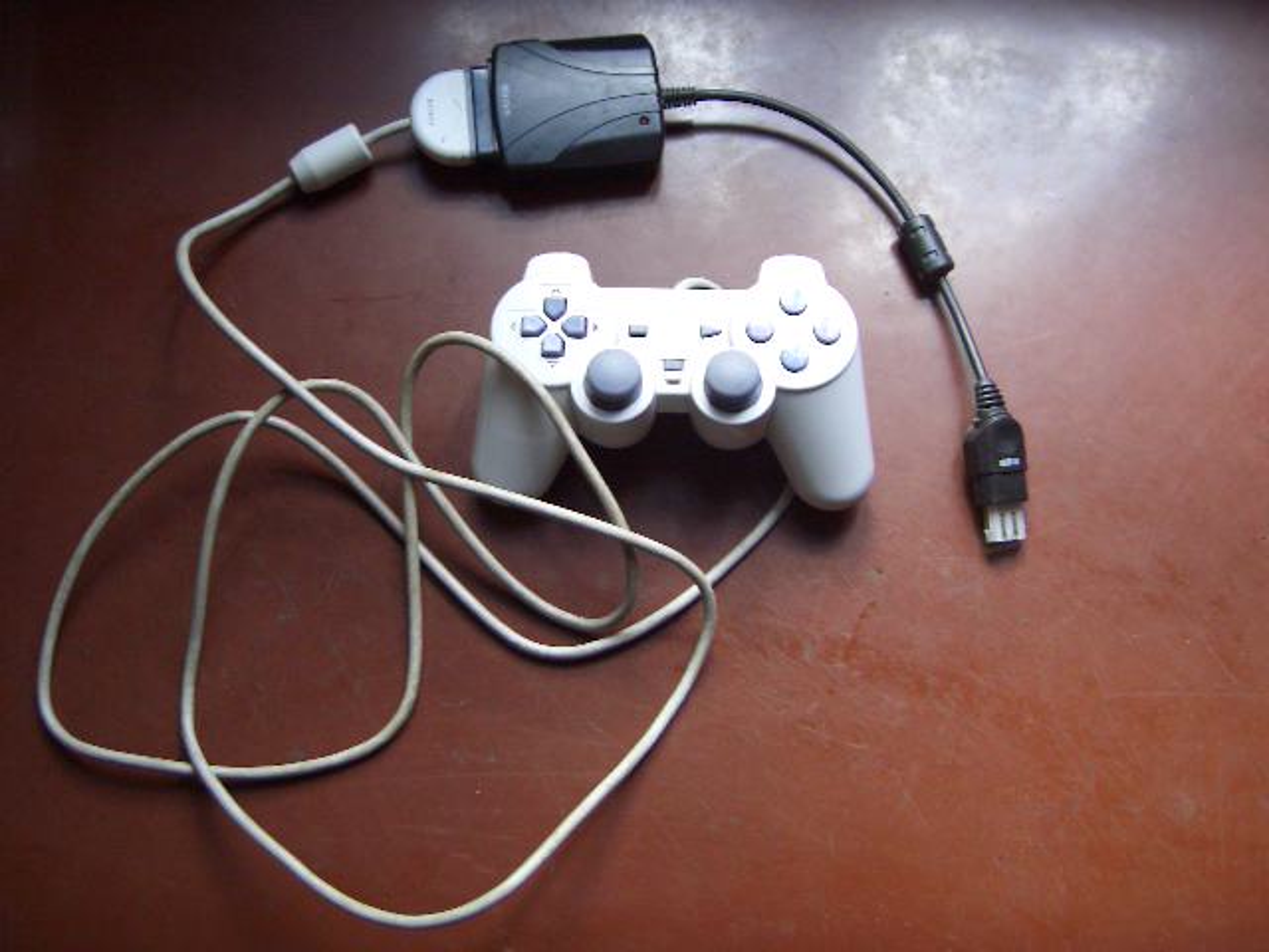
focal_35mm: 39
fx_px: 1430
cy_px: 476
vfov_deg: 36.8
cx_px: 634
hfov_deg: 47.9
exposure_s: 1/25
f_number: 2.8
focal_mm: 8
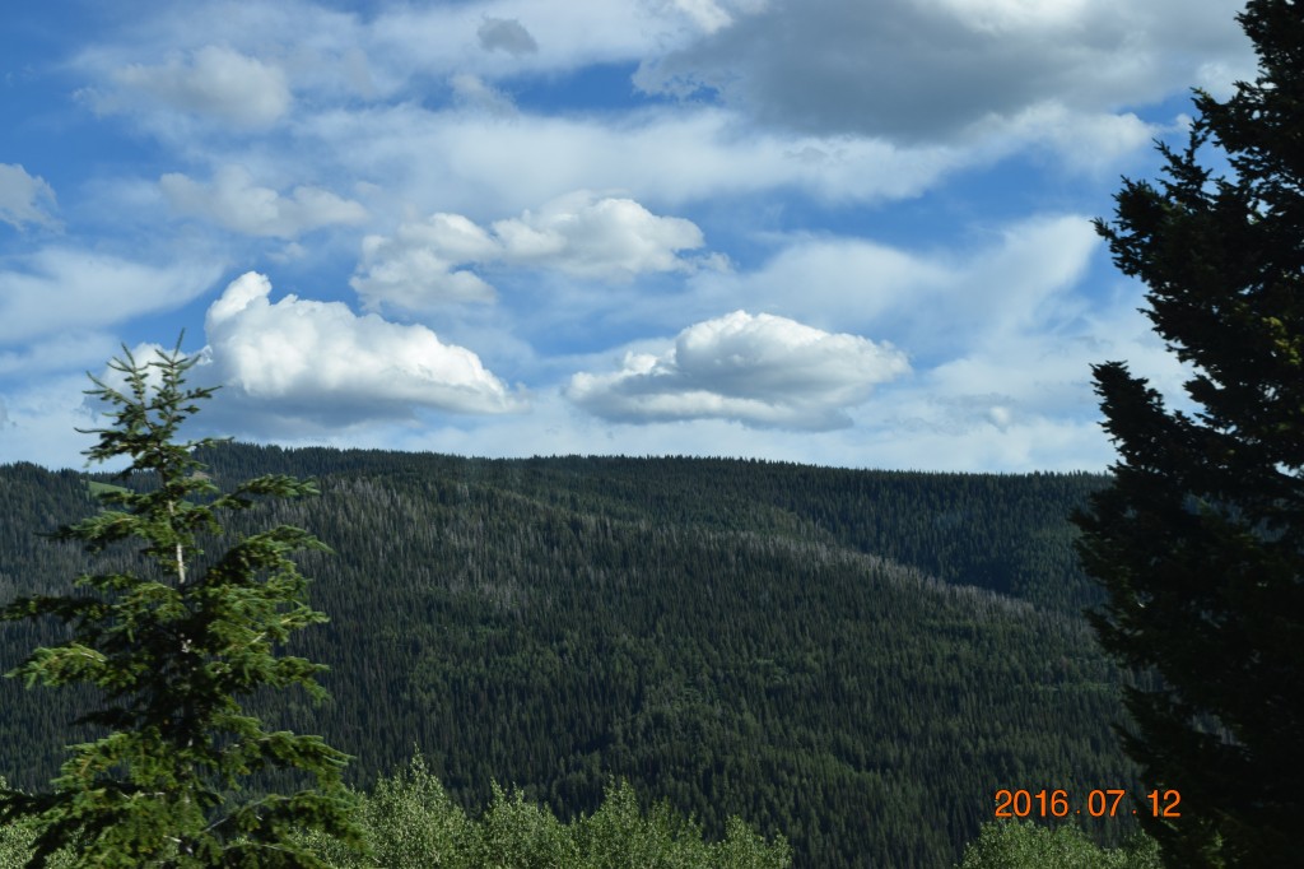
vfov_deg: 22.6
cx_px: 652
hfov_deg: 33.4
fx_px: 2173
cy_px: 434
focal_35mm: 60
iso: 200
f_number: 10
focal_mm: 40
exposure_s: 1/400
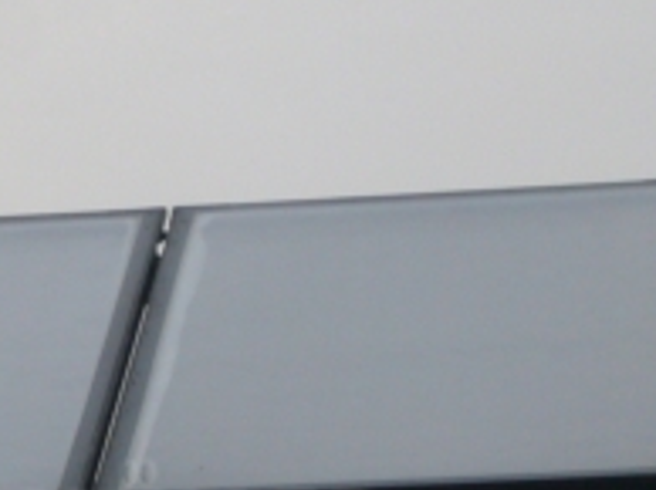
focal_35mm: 331
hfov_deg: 6.0
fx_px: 6265
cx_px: 113
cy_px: 426
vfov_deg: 4.5
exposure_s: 1/13
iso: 160
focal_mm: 16.8
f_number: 5.6
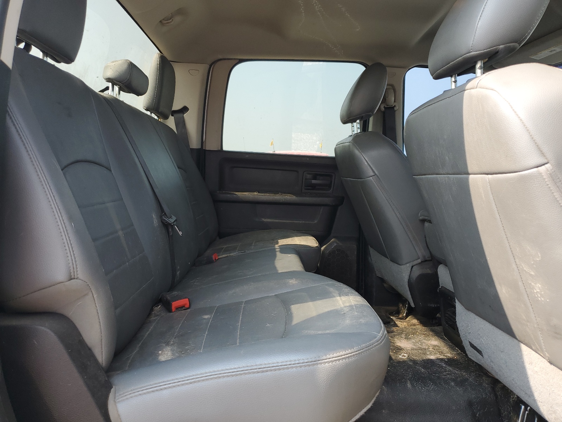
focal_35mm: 26
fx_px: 422
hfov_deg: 67.3
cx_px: 281
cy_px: 211
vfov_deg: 53.1
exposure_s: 1/323
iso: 50
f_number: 1.5
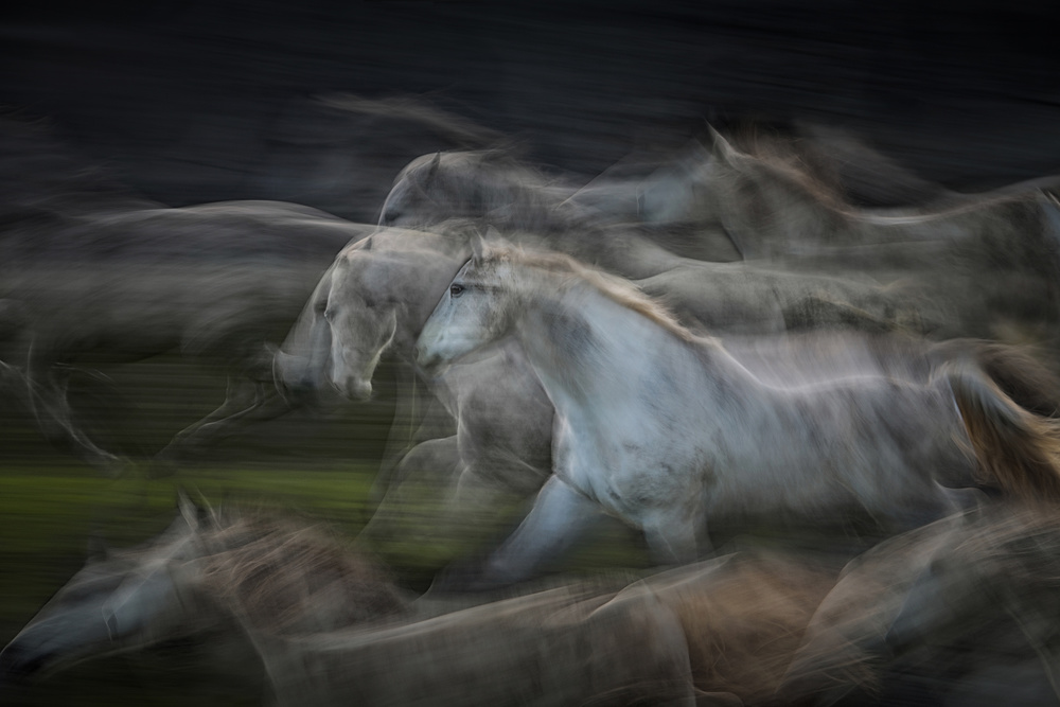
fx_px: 5889
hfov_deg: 10.3
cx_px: 530
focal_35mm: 200
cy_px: 354
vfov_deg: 6.9
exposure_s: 1/6
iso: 100
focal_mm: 200
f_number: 11
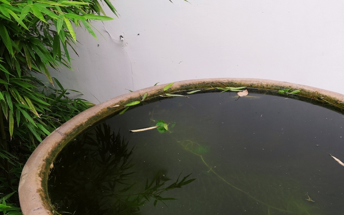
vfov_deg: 33.1
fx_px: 356
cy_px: 156
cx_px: 222
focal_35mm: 38
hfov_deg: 50.8
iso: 50
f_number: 1.8
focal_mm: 4.75
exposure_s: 1/172
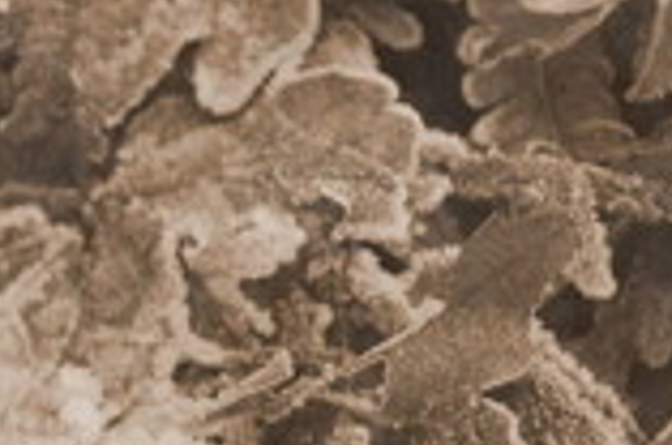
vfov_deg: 5.9
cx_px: -128
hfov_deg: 8.9
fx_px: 4266
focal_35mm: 229
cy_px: 650
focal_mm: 52
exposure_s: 1/25
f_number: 7.1
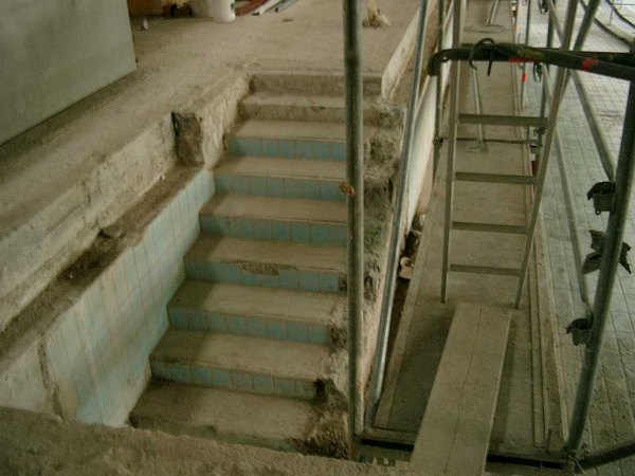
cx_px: 318
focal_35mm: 37
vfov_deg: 38.7
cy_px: 238
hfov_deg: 50.1
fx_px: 679
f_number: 2.6
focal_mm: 7.6
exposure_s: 1/4
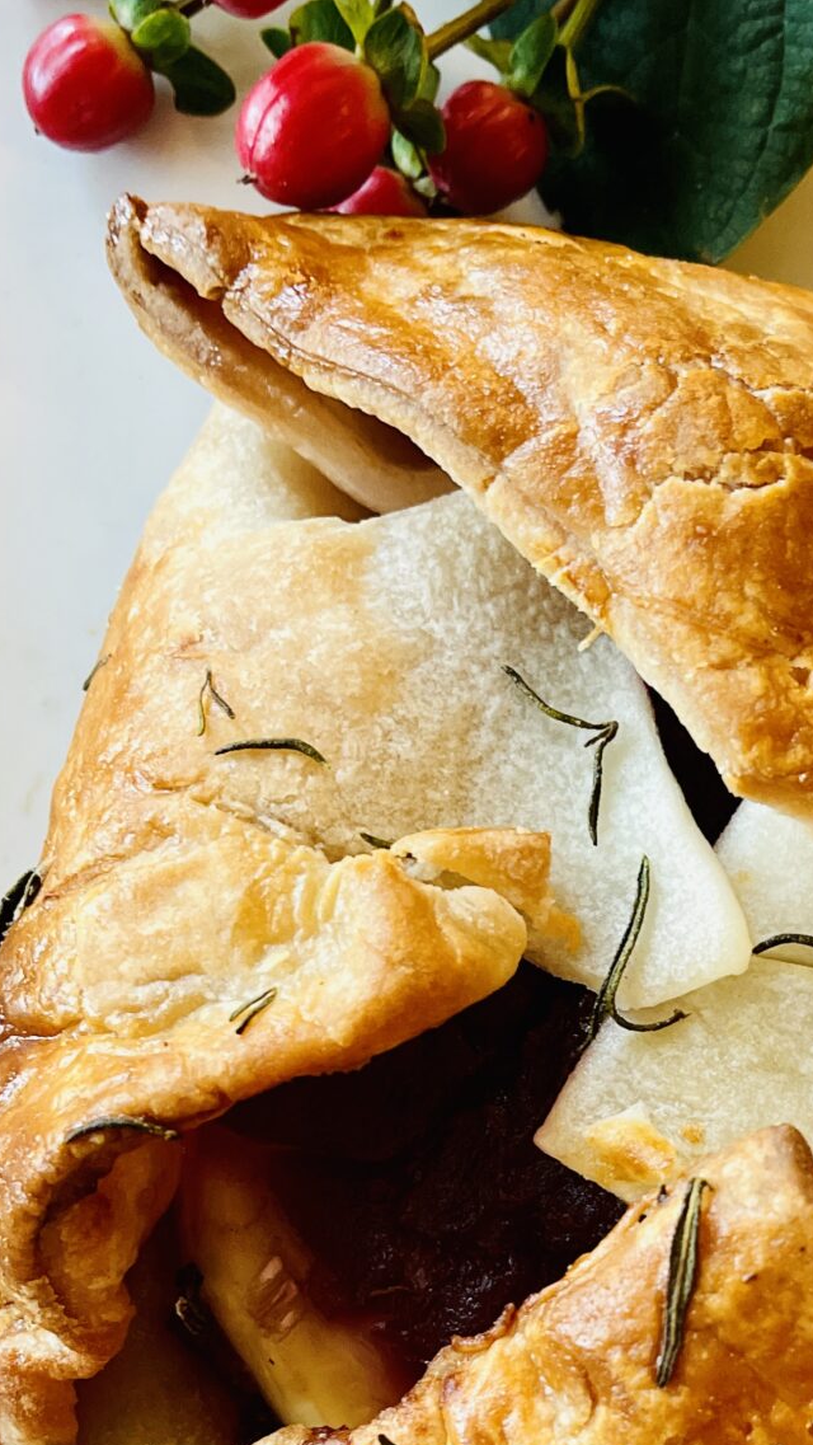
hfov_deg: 23.2
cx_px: 657
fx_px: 1954
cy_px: 1137
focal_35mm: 51
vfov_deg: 39.1
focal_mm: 5.1
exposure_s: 1/40
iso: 400
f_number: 1.6
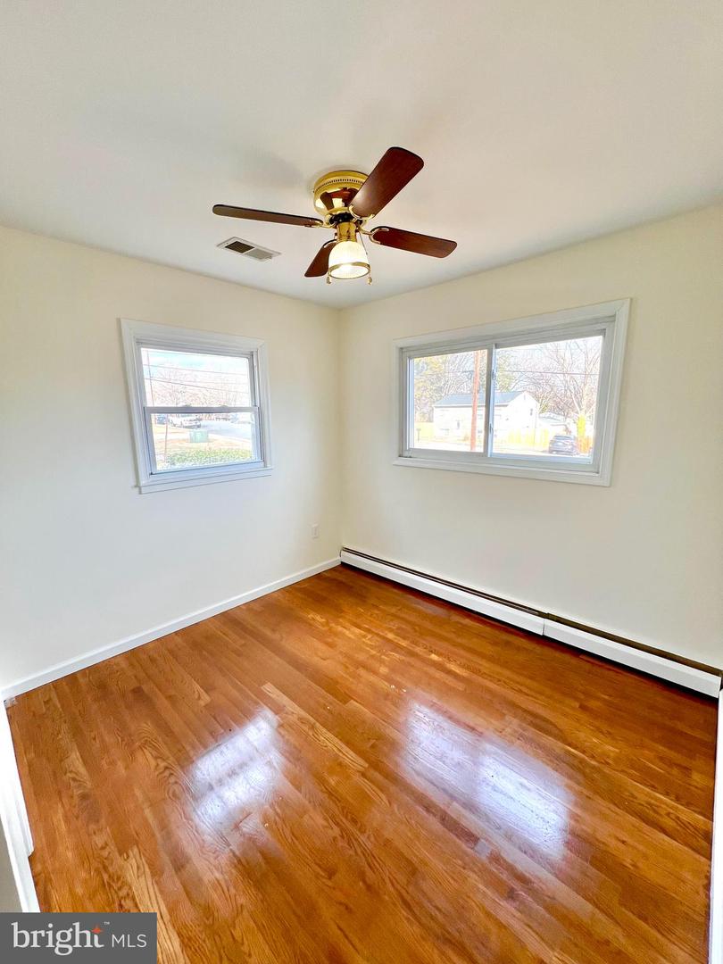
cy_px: 482
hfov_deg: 89.9
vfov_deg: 106.2
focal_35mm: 13
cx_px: 362
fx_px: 362
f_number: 1.8
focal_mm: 1.57
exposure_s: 1/120
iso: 50
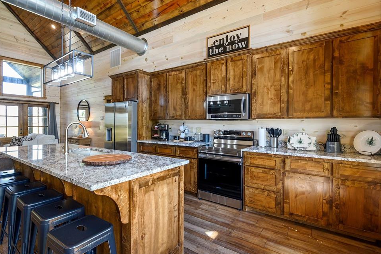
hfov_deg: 93.3
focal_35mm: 17
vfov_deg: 70.4
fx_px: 180
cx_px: 191
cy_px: 121
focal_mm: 16
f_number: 7.1
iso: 400
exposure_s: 1/25
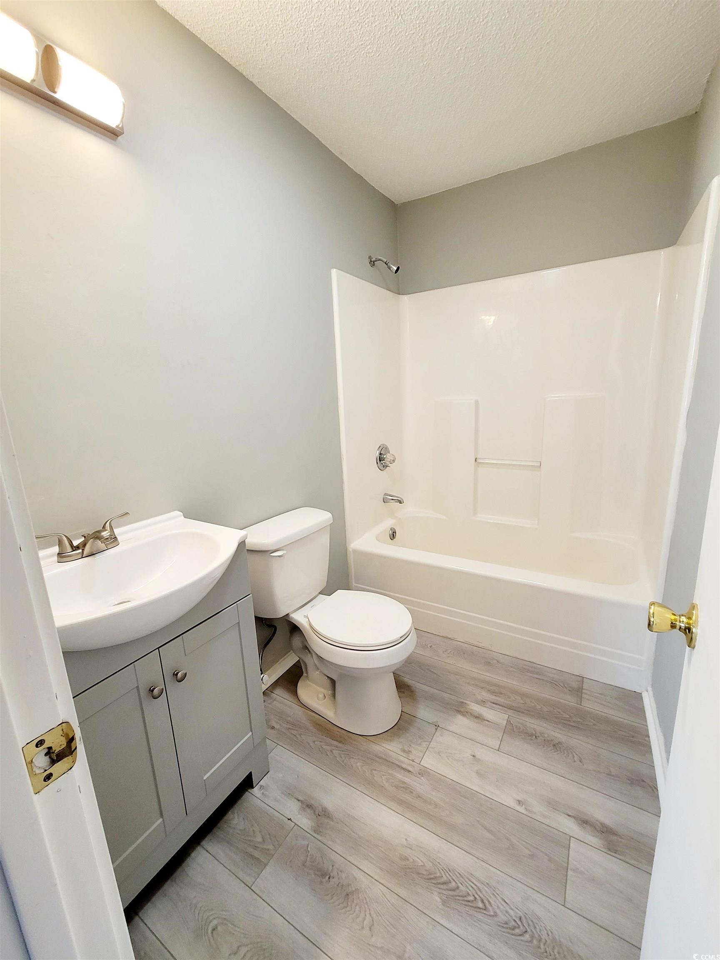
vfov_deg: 106.2
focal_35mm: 13
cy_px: 480
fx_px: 361
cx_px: 360
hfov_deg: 89.9
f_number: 2.2
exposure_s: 1/59.2
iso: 200
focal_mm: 2.2
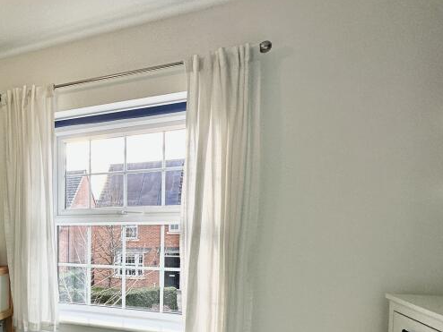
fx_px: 371
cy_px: 248
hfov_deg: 51.2
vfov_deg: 46.6
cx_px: 13
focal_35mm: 29
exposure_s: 1/99
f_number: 2.2
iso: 64
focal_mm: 2.22
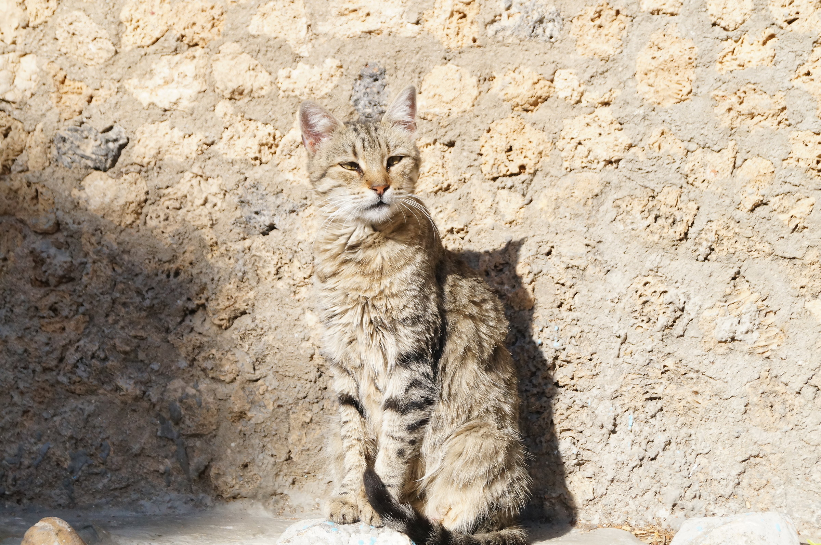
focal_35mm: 82
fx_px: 1868
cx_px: 410
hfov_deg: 24.8
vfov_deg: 16.6
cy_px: 272
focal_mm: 55
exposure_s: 1/1600
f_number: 9
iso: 800
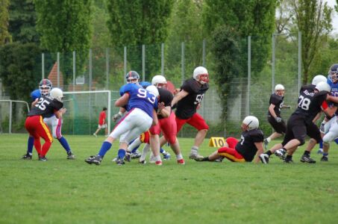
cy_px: 112
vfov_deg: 6.8
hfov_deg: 10.2
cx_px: 169
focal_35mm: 202
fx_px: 1897
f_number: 4.5
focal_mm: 135
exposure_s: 1/800
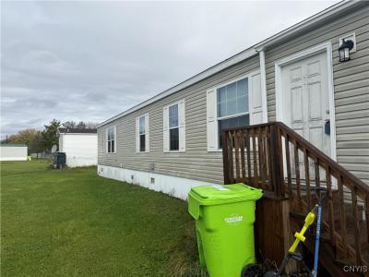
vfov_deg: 56.8
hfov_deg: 71.6
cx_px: 184
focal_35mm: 24
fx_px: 256
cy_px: 138
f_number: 1.78
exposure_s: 1/2611
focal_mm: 6.76
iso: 80
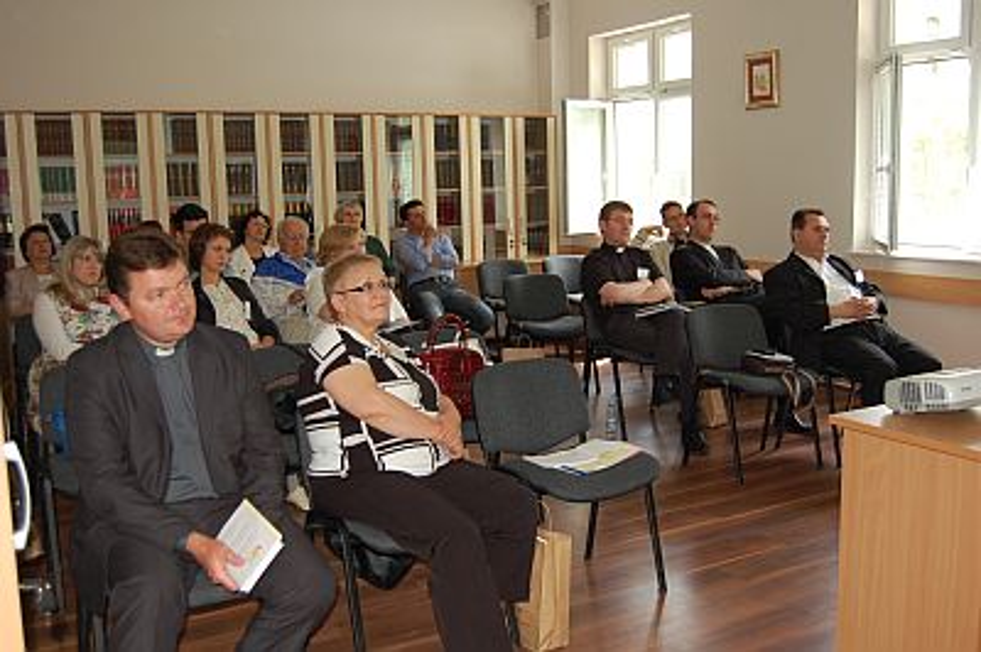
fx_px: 980
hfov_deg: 53.2
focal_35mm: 36
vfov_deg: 36.8
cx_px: 490
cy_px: 326
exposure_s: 1/60
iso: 400
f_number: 4
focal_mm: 24
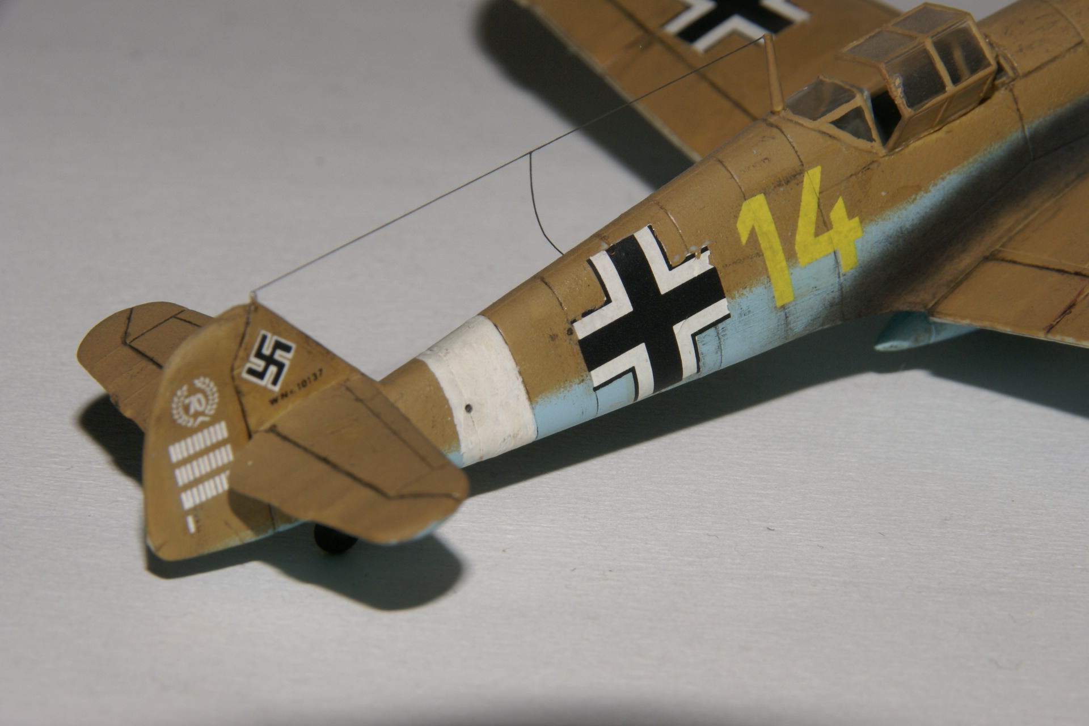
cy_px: 363
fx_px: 9074
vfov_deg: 4.6
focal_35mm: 300
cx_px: 544
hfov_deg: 6.9
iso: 400
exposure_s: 1/125
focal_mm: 200
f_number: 22
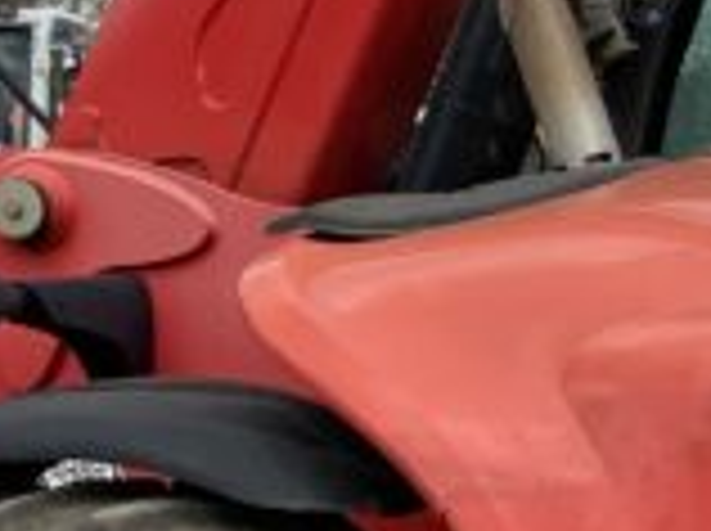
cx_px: 1539
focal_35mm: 188
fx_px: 3856
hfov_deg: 9.6
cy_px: 333
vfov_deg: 7.9
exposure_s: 1/997
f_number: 1.8
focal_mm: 3
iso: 16
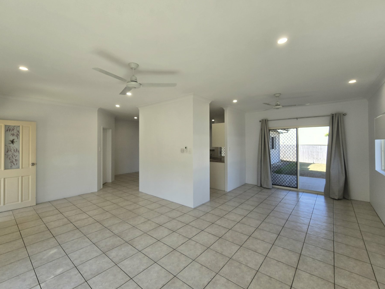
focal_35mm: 14
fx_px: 156
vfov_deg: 85.6
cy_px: 141
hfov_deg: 102.0
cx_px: 185
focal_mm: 2.2
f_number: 2.2
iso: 50
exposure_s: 1/162
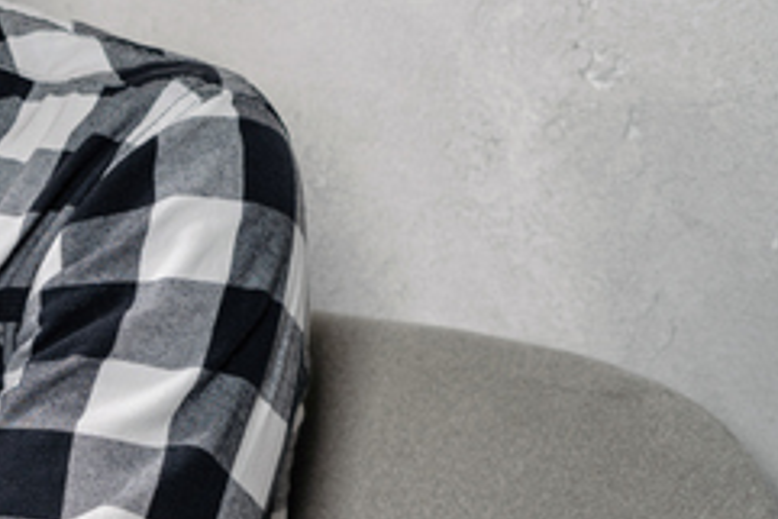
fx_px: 3243
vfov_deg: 9.2
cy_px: 201
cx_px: -333
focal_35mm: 150
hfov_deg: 13.0
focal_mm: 50
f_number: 3.5
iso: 200
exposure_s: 1/160
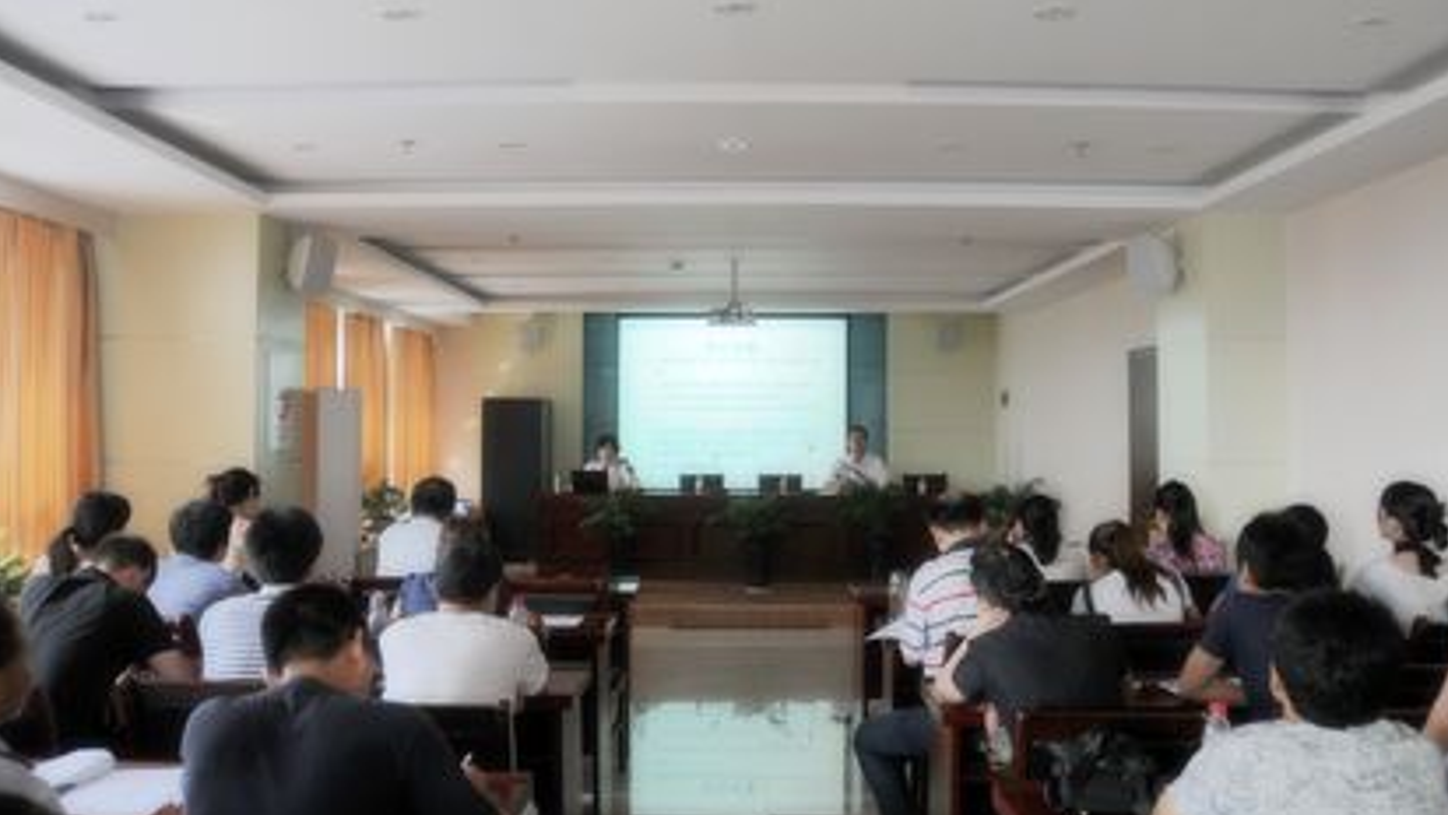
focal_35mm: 31
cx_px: 759
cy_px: 351
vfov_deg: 37.7
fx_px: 1191
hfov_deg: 62.6
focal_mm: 18
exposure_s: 1/40
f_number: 3.5
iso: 200
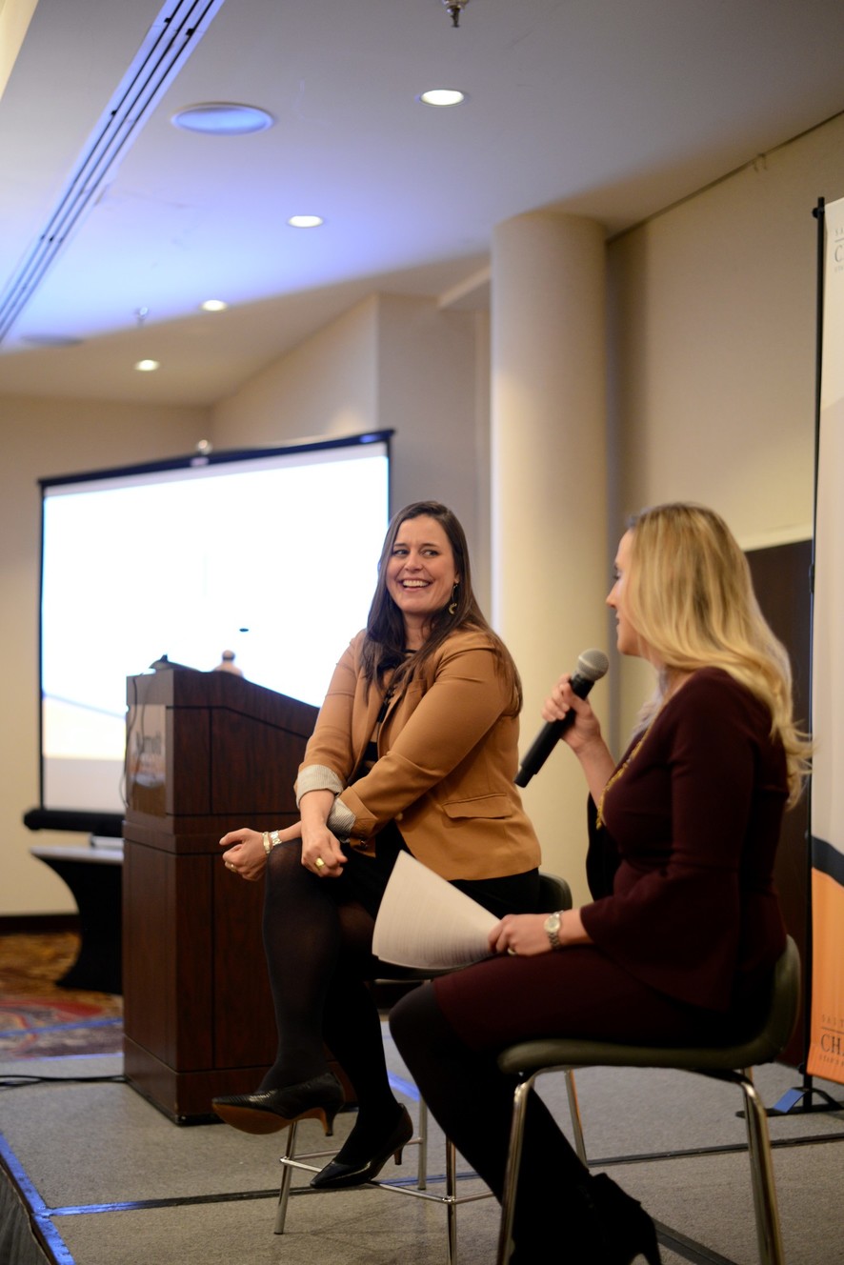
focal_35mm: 50
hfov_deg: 27.0
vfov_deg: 39.6
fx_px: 1757
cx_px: 422
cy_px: 632
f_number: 1.8
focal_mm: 50
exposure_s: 1/40
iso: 1250
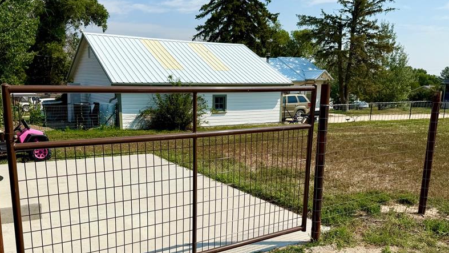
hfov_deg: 58.0
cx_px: 216
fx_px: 405
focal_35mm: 34
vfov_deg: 34.4
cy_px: 162
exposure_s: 1/8130
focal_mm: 6.76
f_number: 1.78
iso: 80
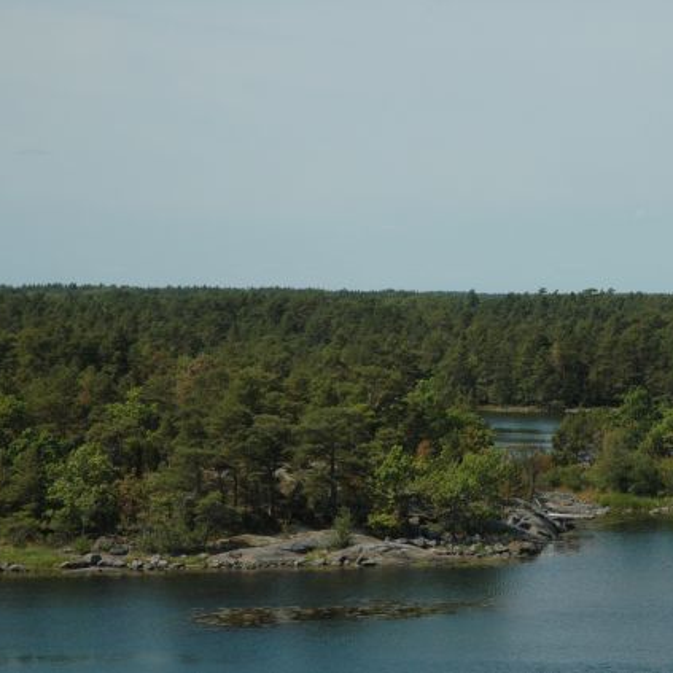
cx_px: 484
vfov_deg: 12.9
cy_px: 336
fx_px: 2969
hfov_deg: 12.9
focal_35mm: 135
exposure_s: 1/640
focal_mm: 70
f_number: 13
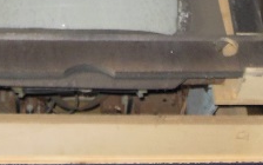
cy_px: -27
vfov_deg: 17.8
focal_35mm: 70
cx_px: 83
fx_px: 502
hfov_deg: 29.1
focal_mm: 6
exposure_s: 1/30
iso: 200
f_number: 3.5
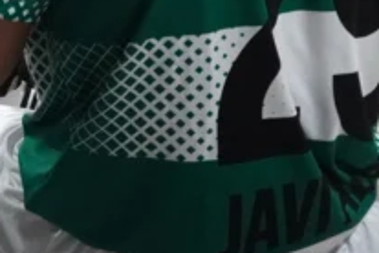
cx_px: -319
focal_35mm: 117
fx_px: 1230
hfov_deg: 15.0
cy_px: -196
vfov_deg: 11.0
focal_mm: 21
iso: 6400
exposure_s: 1/250
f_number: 6.3
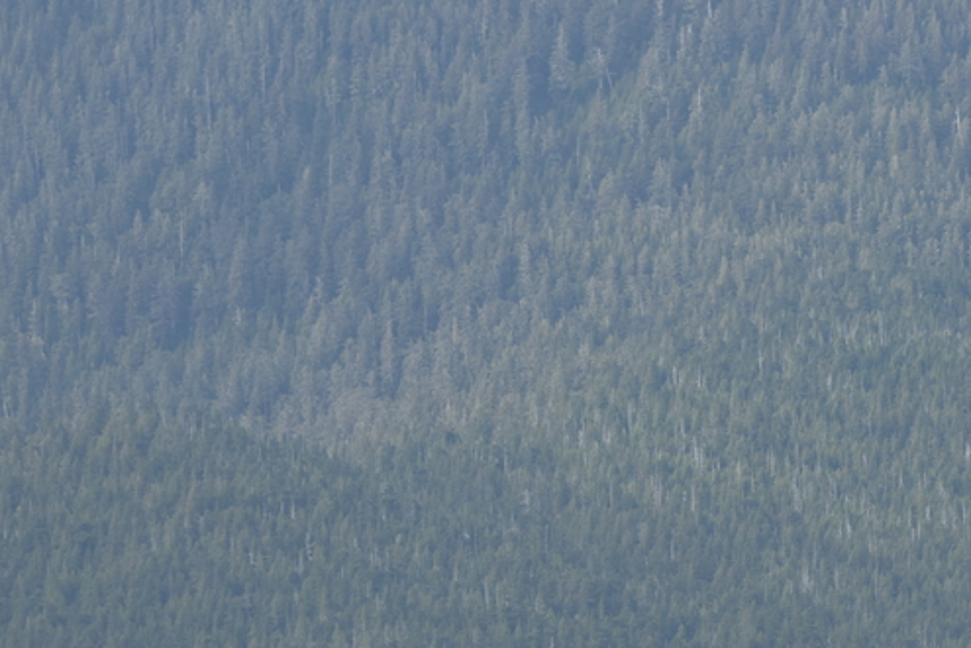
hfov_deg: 5.9
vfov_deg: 3.9
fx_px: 9413
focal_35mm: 349
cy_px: 473
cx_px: 869
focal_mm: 135
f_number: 6.3
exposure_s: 1/320
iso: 100
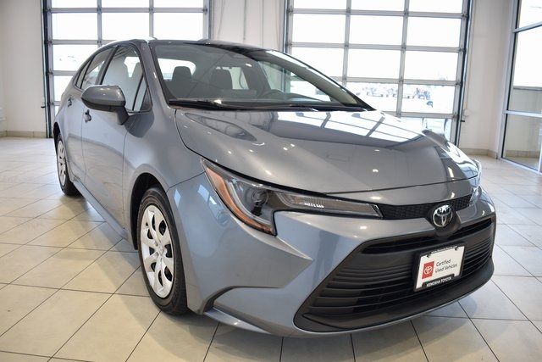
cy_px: 181
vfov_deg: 43.6
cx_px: 271
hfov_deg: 61.9
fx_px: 452
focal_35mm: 30
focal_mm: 20
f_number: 3.5
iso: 100
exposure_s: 1/30
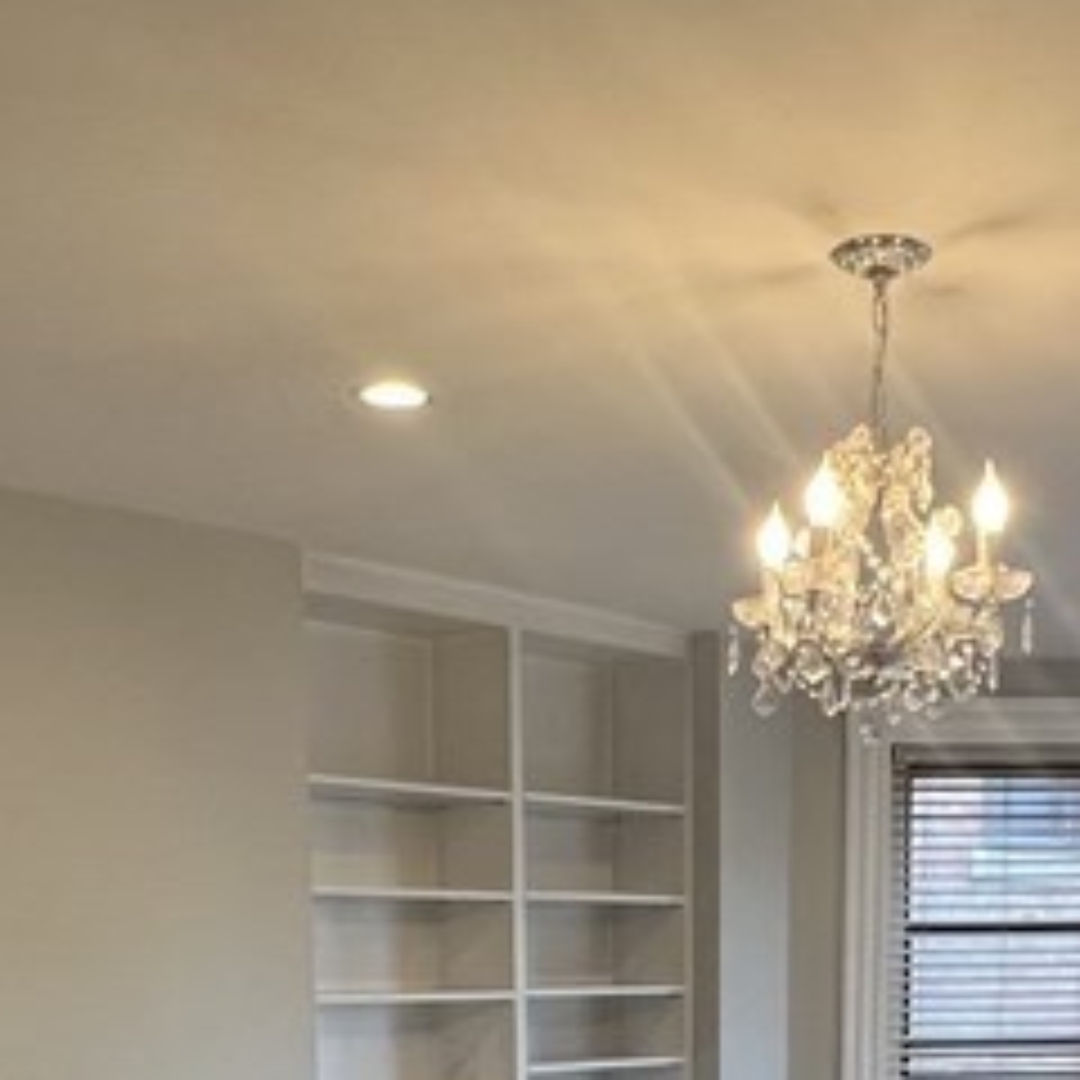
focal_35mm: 49
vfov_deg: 29.9
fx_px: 1730
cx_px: 648
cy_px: 1278
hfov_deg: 34.6
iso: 160
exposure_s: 1/120
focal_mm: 1.57
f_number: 1.8
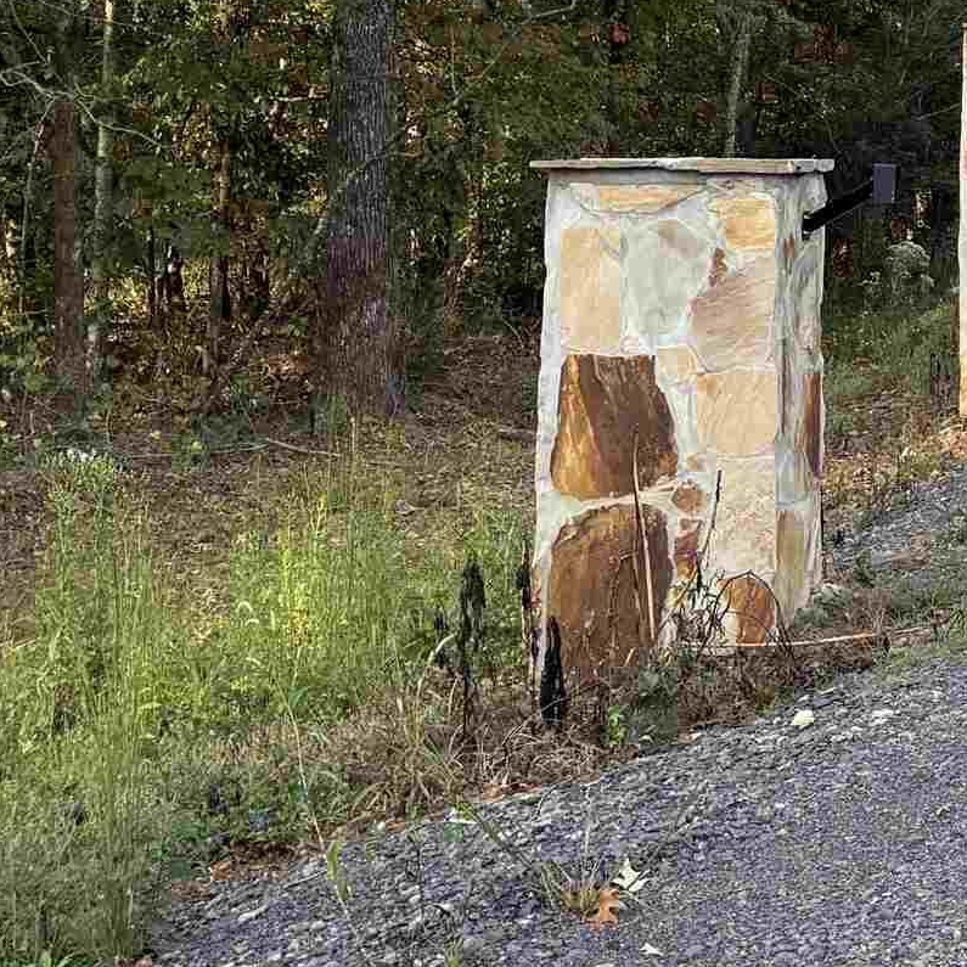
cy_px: 63
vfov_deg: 20.6
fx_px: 2592
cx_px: 1320
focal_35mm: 82
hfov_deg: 19.2
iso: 100
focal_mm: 6.76
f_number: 1.78
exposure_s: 1/992
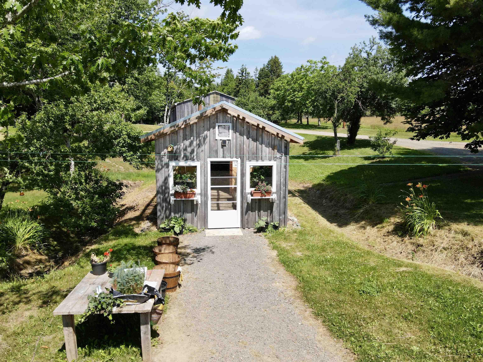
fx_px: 335
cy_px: 181
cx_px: 242
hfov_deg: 71.6
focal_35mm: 24
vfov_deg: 56.8
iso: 100
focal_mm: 4.5
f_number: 2.8
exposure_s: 1/400
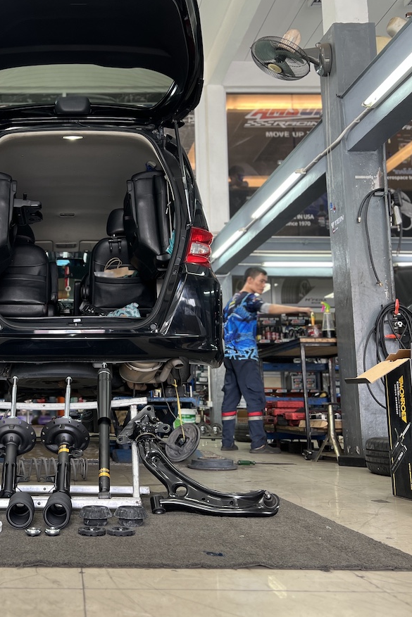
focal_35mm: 37
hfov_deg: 34.4
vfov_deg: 51.9
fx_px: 635
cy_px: 302
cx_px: 59
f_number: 1.5
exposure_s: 1/50
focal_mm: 5.7
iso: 64
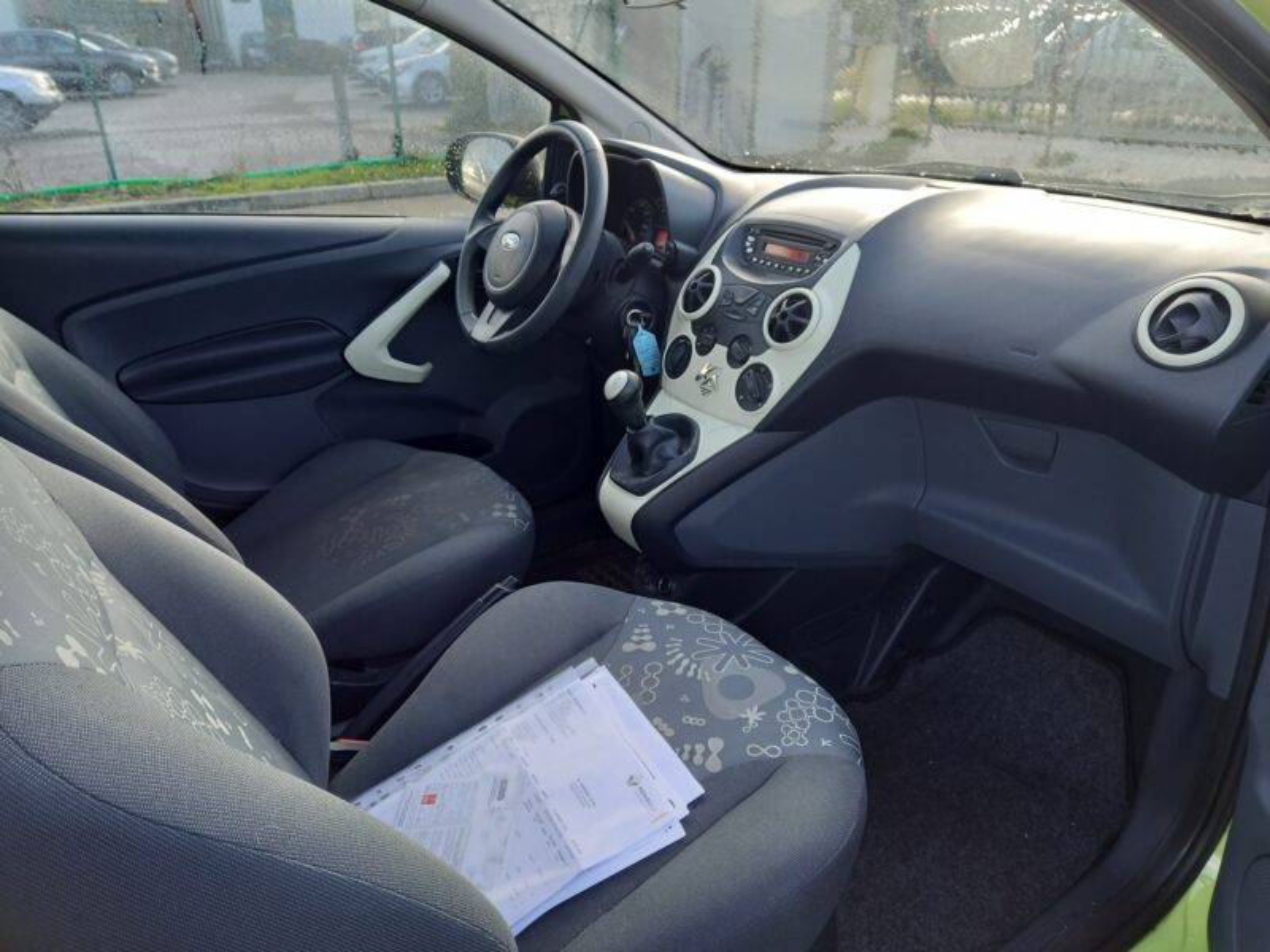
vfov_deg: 54.9
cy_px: 476
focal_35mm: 25
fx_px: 917
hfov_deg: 69.4
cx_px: 635
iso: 50
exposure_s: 1/50
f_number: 2
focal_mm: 4.6
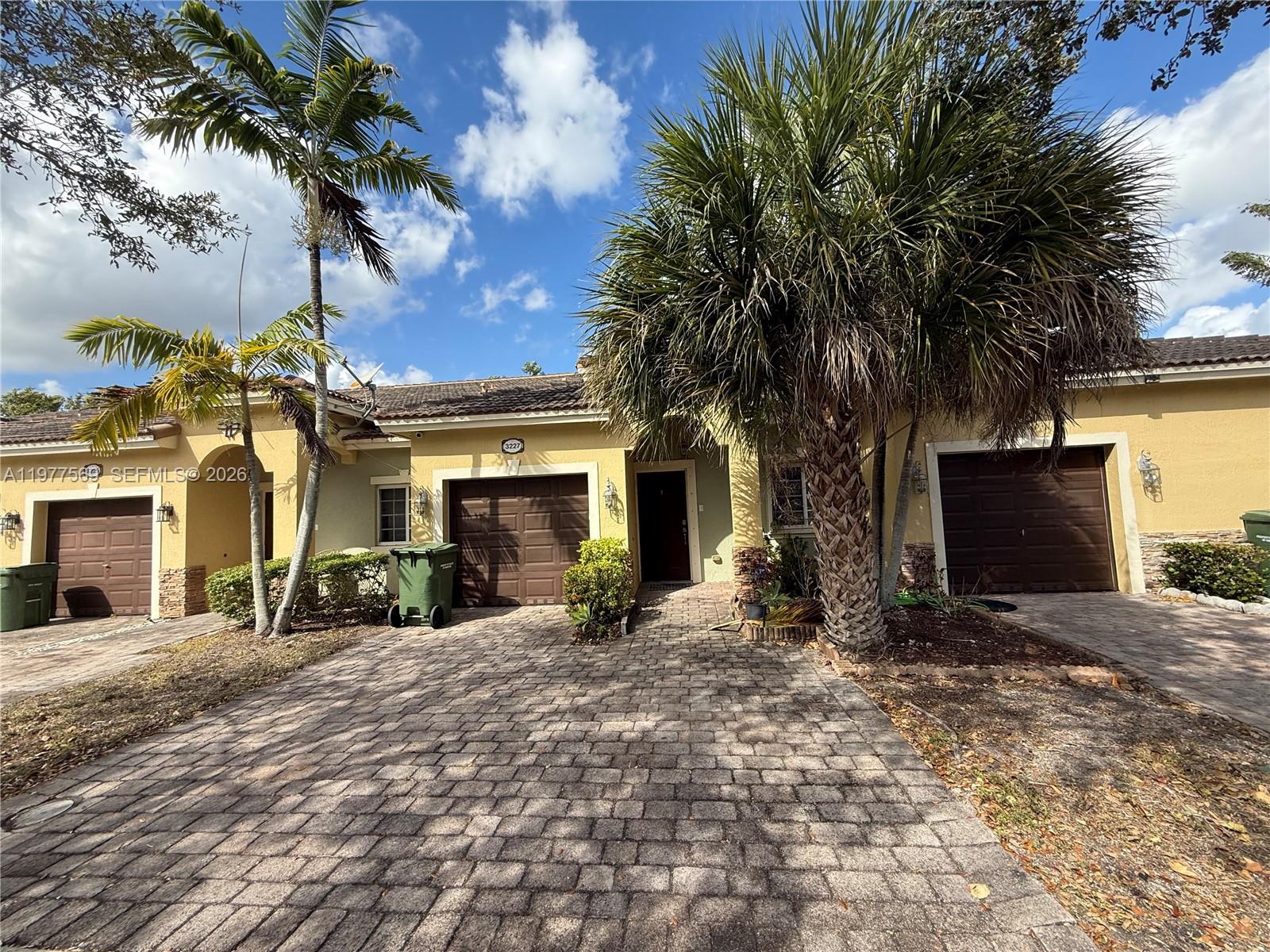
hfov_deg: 102.1
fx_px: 514
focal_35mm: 14
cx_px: 635
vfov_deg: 85.7
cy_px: 476
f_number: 2.2
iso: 50
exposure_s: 1/1033
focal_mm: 2.22
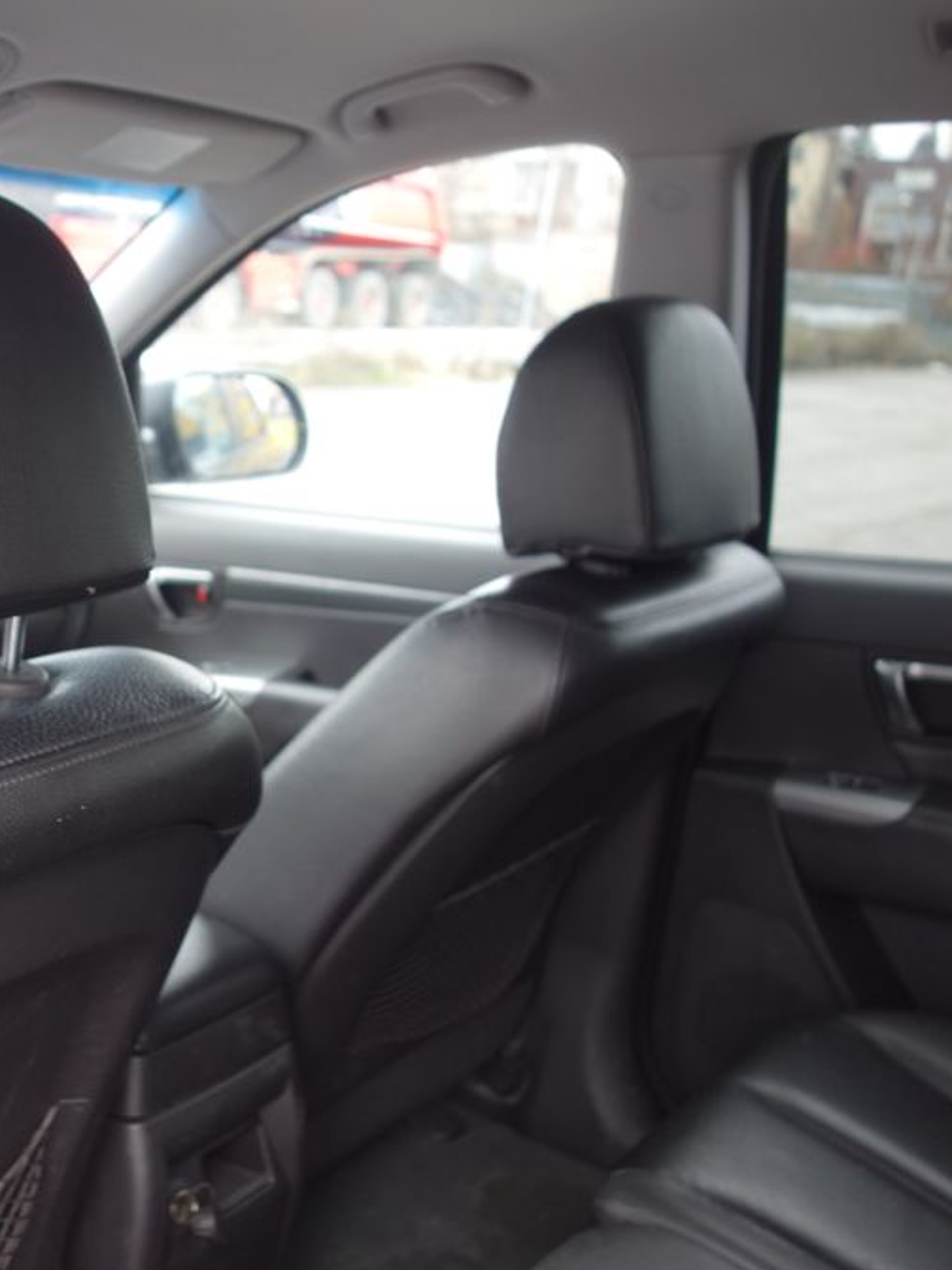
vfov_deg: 45.8
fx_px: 1503
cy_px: 642
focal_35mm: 41
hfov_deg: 33.6
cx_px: 127
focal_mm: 10.4
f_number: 2.2
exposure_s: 1/30
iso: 125
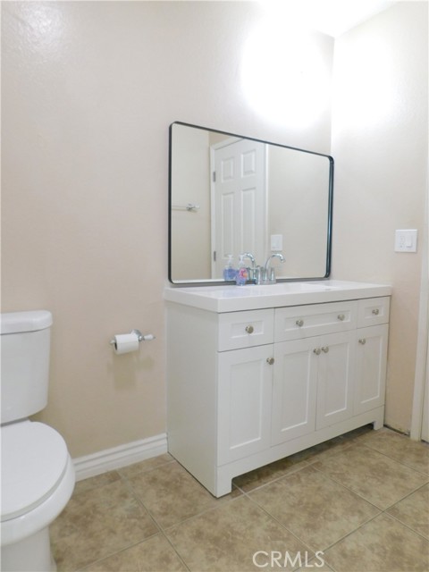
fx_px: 380
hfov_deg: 58.9
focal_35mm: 23
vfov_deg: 73.9
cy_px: 286
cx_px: 214
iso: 220
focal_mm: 4
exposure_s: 1/30
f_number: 3
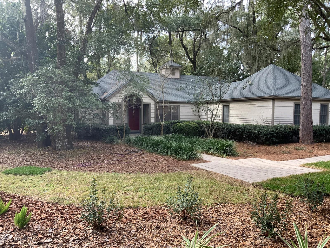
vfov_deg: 48.2
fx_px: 276
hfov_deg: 61.7
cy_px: 124
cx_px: 165
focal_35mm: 29
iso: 16
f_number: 1.8
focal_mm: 3
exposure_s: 1/122
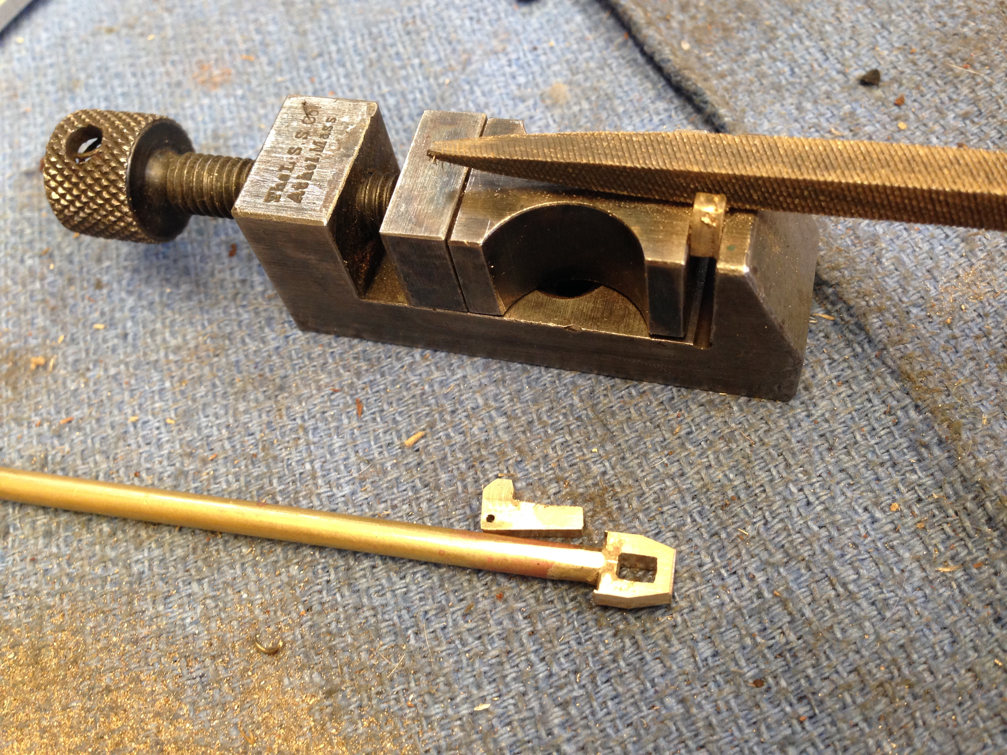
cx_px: 504
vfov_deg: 42.9
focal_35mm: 33
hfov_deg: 55.4
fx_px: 960
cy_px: 378
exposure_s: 1/20
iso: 100
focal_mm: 4.12
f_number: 2.4
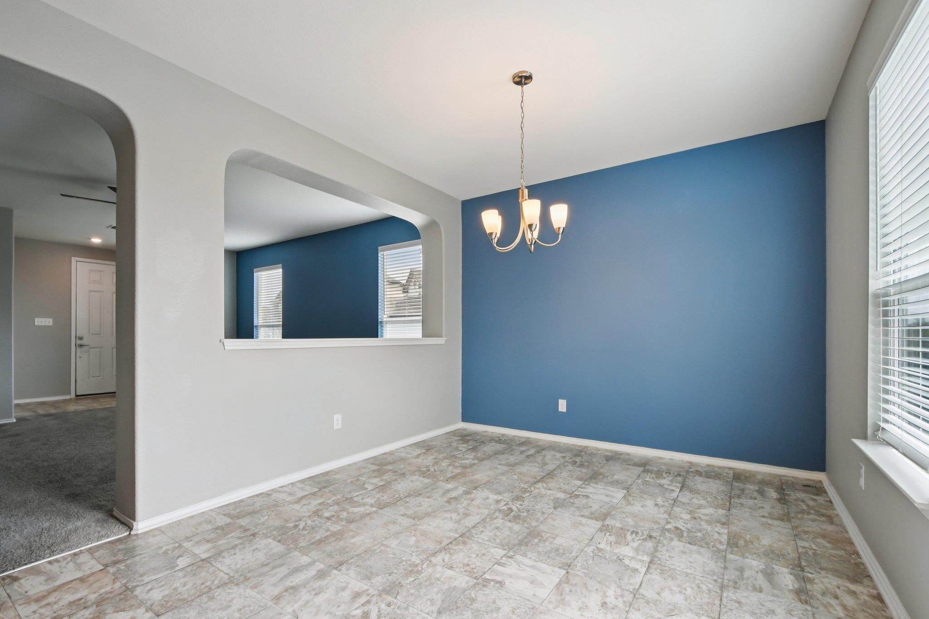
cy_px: 310
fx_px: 387
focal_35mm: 15
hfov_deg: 100.4
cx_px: 464
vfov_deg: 77.3
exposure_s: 1/100
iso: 400
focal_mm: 10
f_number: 8
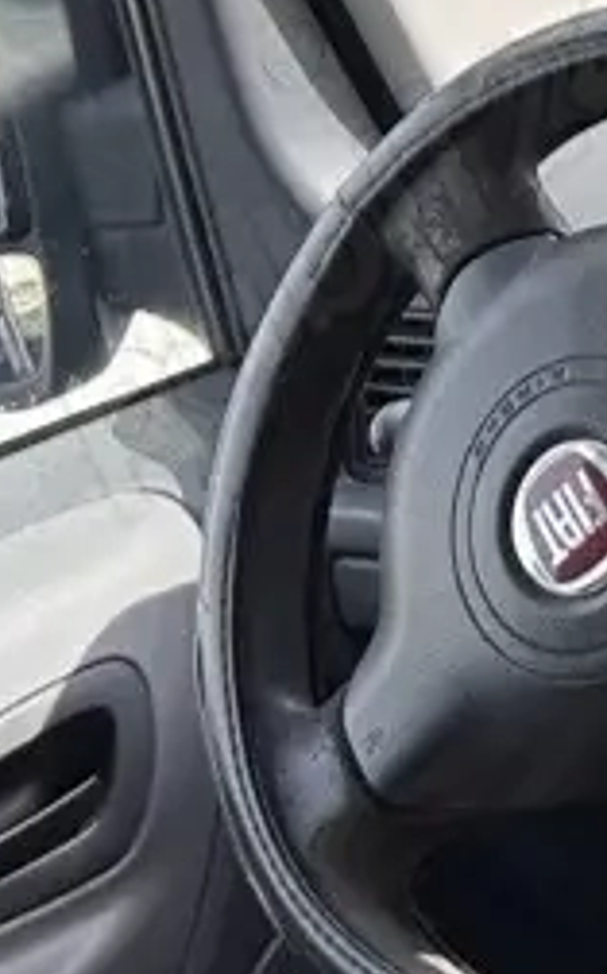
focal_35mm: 146
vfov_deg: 14.3
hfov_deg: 7.9
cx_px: 1728
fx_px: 3873
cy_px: 317
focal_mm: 5.7
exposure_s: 1/743
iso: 50
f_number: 1.5
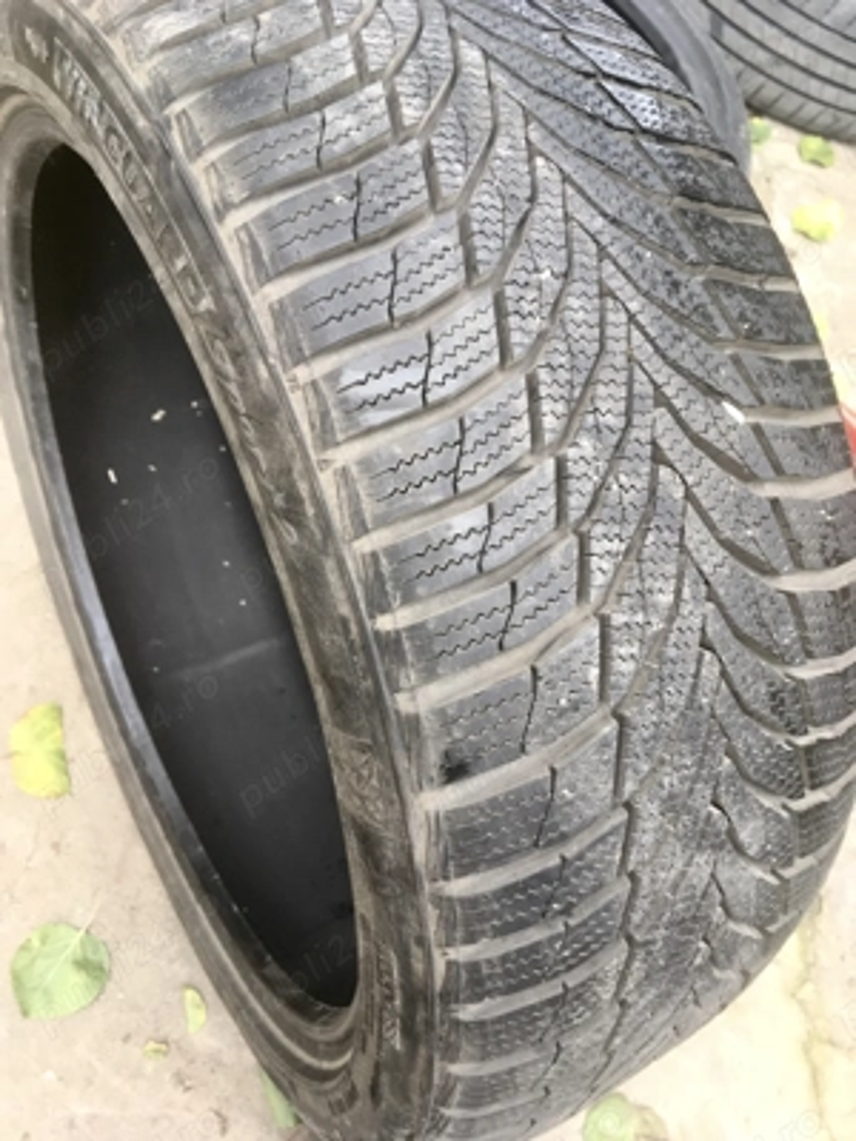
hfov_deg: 48.2
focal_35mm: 29
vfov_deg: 61.7
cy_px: 570
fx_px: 956
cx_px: 428
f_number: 2.2
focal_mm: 4.15
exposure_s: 1/100
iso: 40
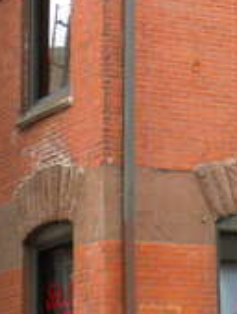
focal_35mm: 174
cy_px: -11
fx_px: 1584
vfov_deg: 11.2
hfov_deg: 8.5
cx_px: 268
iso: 64
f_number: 3.5
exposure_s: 1/56.4
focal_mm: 6.6
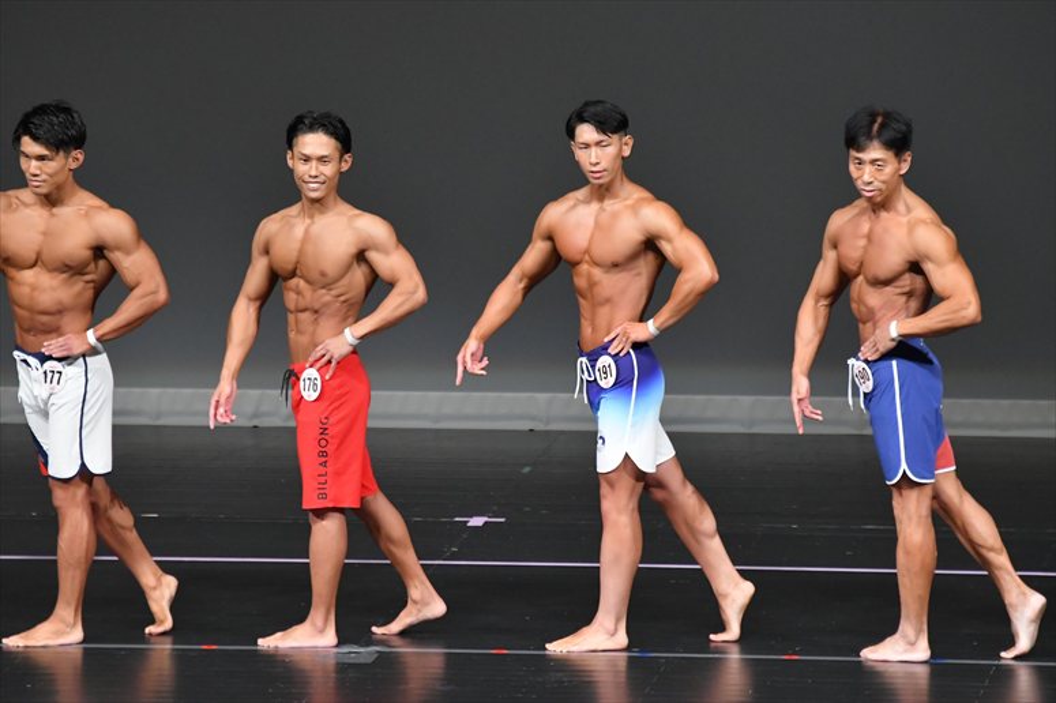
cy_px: 352
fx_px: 9236
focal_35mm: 315
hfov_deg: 6.5
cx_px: 528
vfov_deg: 4.4
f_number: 5.6
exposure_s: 1/400
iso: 4000
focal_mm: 210
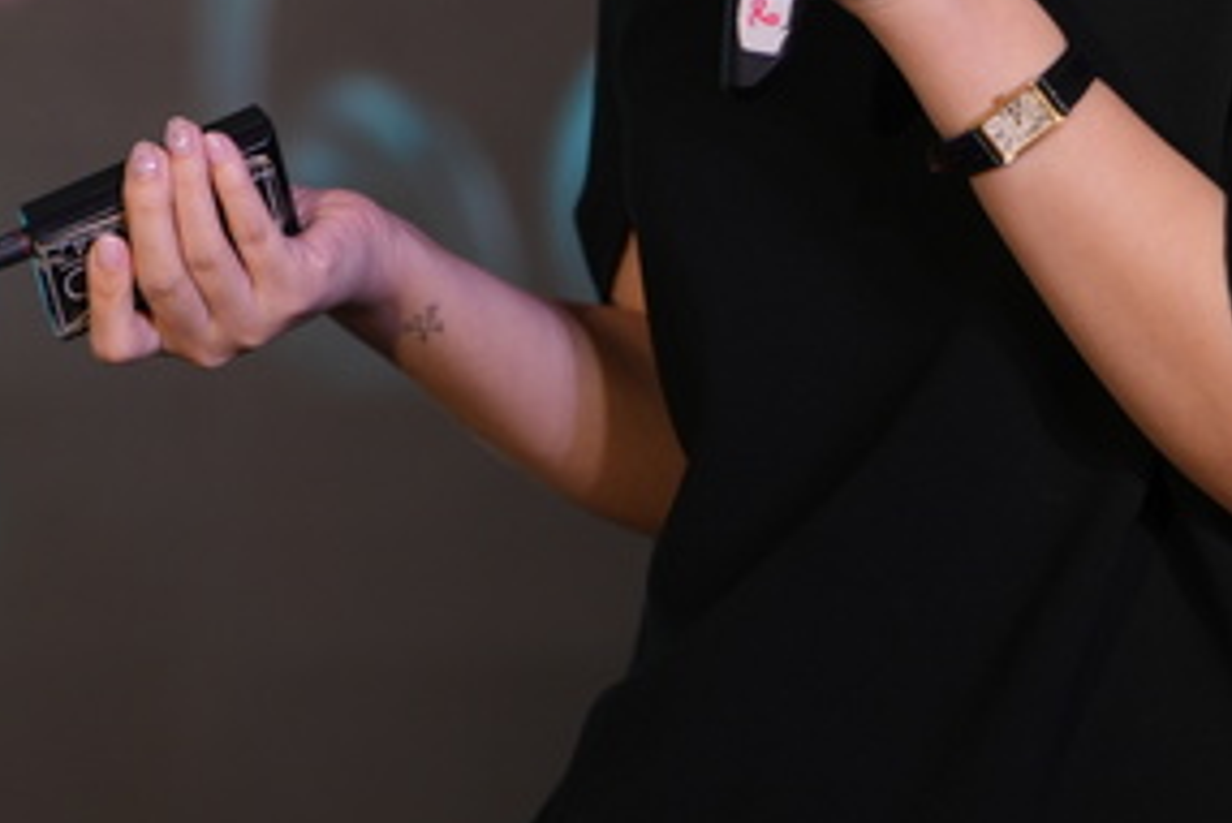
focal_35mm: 370
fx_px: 12668
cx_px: 11
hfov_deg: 5.6
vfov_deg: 3.7
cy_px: -358
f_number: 2
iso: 320
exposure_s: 1/250
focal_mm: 106
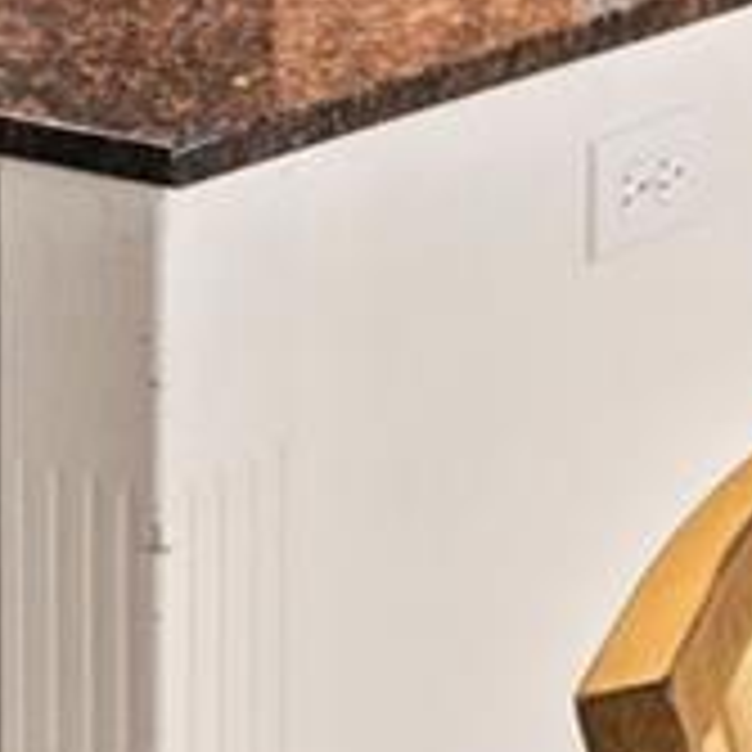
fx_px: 3195
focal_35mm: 130
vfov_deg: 12.1
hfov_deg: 13.4
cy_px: -678
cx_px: 459
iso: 250
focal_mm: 16
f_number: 10
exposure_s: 1/25
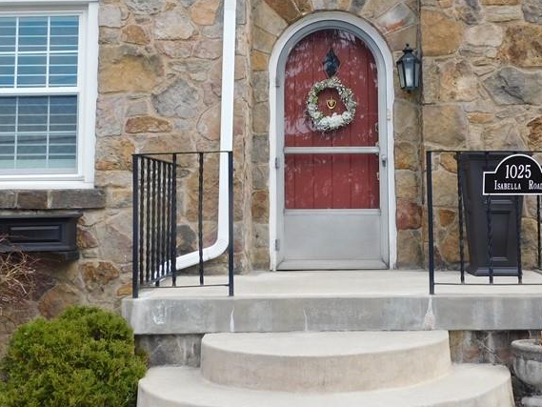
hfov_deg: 35.4
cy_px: 132
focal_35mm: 54
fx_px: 846
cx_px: 333
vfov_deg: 26.9
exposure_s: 1/500
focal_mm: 5.3
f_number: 3.2
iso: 125
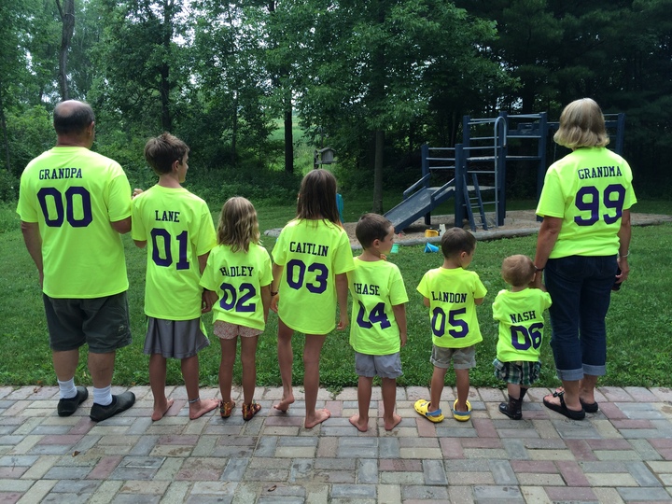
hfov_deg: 60.0
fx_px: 582
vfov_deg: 46.8
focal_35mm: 30
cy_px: 252
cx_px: 336
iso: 40
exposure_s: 1/120
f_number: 2.2
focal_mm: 4.12
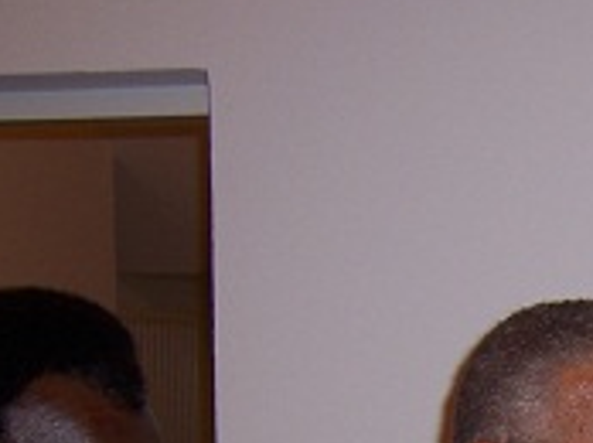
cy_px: 639
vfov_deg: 14.2
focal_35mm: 98
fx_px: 1677
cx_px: 733
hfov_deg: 18.8
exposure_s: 1/60
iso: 80
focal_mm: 5.5
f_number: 2.8
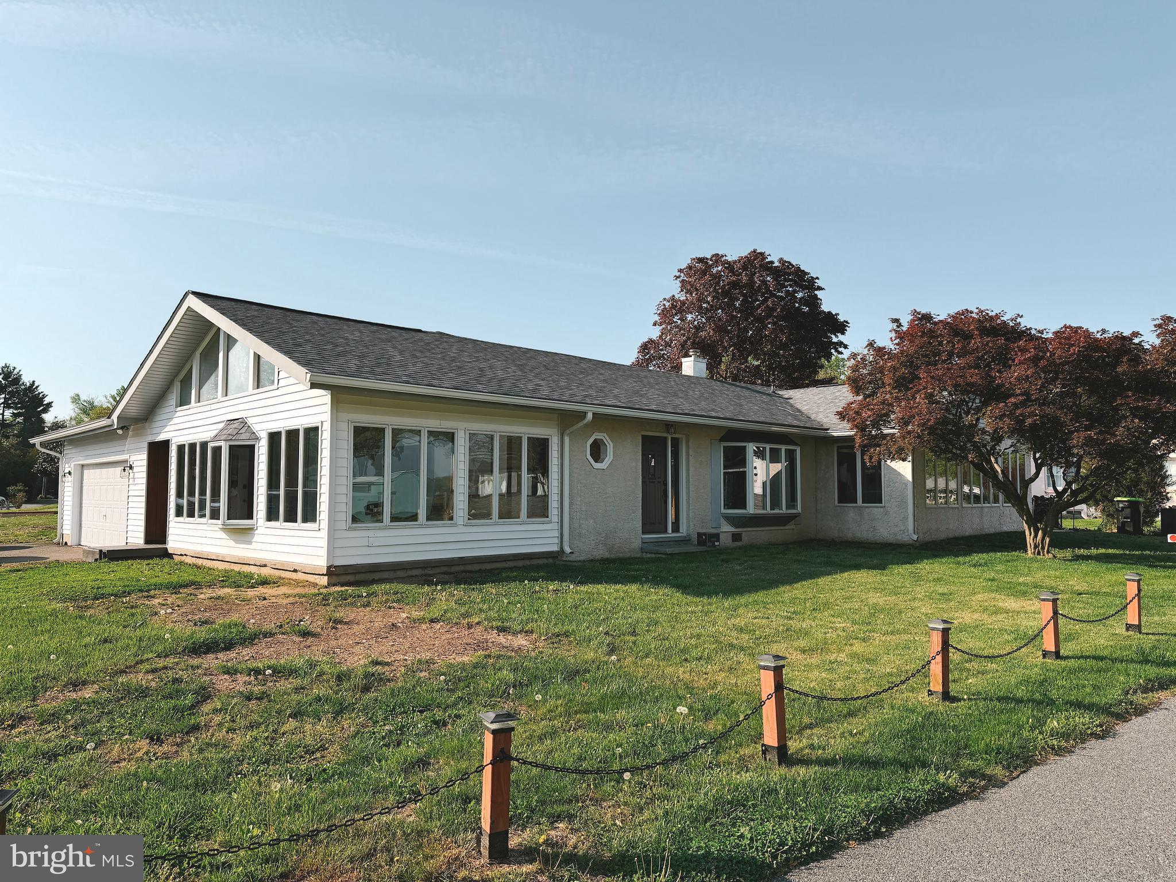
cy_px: 441
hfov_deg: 71.6
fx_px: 815
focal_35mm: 24
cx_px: 588
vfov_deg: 56.8
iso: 80
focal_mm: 6.76
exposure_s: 1/4673
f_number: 1.78
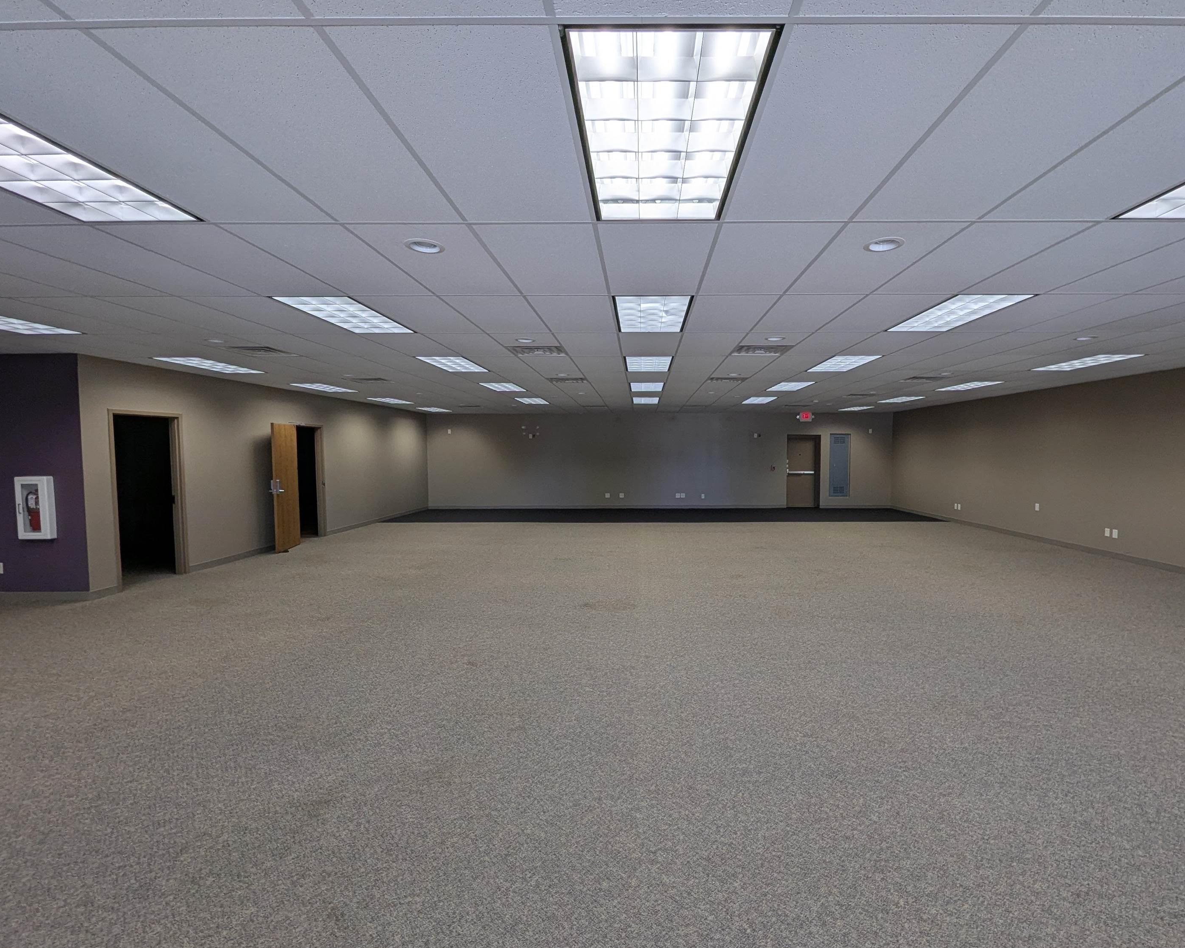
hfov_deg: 100.5
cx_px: 638
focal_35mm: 14
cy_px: 476
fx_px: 491
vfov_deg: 88.0
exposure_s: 1/55.6
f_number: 2.2
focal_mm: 1.95
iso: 41
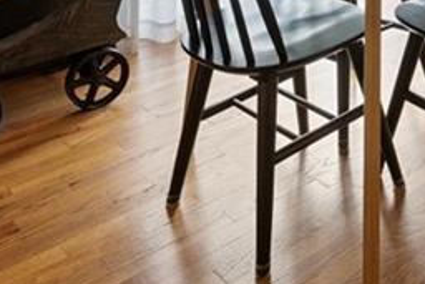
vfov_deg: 18.9
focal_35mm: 56
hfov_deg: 31.7
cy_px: -219
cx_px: 465
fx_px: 661
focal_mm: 14
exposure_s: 1/2
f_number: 8
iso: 400
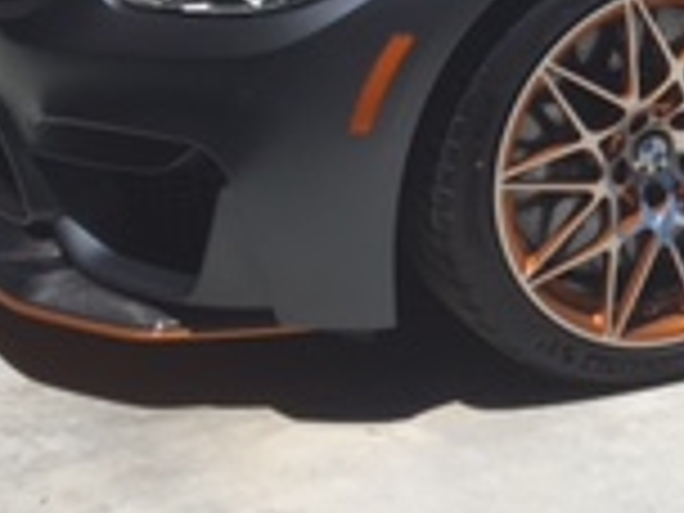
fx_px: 2411
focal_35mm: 122
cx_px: 994
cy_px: -189
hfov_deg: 15.1
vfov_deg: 11.8
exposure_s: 1/2262
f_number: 2.2
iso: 25
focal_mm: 4.15
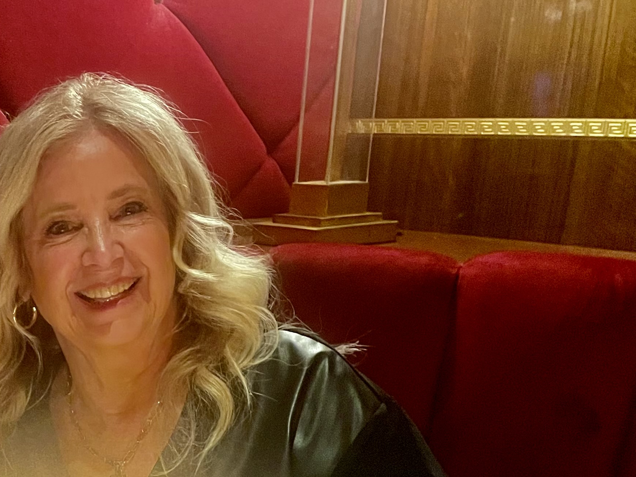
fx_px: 1102
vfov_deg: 23.2
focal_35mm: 60
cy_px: 504
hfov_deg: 29.8
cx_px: -10
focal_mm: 4.2
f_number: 1.6
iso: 640
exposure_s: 1/38
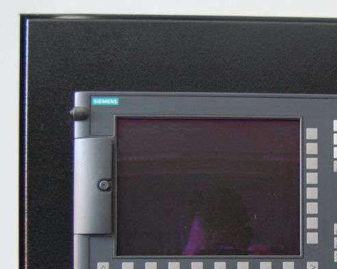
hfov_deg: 23.0
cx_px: 296
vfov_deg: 18.5
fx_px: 808
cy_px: 254
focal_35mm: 81
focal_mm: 22
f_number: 3.8
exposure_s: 1/30
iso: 800
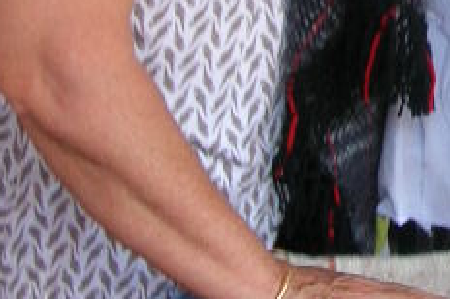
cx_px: 566
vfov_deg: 8.4
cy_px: -105
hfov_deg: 12.4
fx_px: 2010
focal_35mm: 161
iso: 50
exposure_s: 1/34.1
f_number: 2.8
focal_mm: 5.8
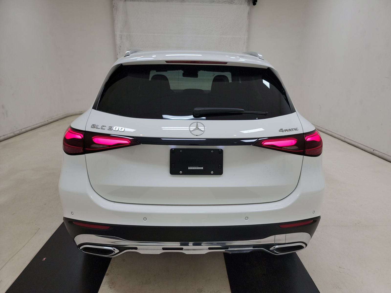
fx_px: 271
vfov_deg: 56.8
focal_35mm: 24
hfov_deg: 71.6
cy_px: 146
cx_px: 196
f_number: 1.8
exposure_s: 1/176
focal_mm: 6.7
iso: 50
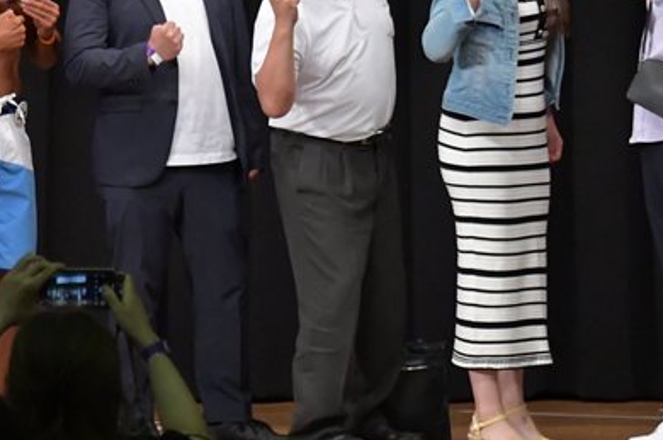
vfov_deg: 3.8
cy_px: 160
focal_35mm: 364
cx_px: 79
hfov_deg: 5.7
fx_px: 6695
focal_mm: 122
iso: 6400
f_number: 5.6
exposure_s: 1/400
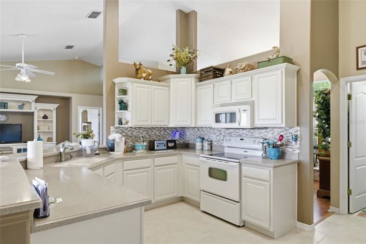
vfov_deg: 58.8
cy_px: 122
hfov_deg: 80.4
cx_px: 183
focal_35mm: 21
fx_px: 217
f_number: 9
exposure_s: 1/30
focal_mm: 14.2
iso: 400
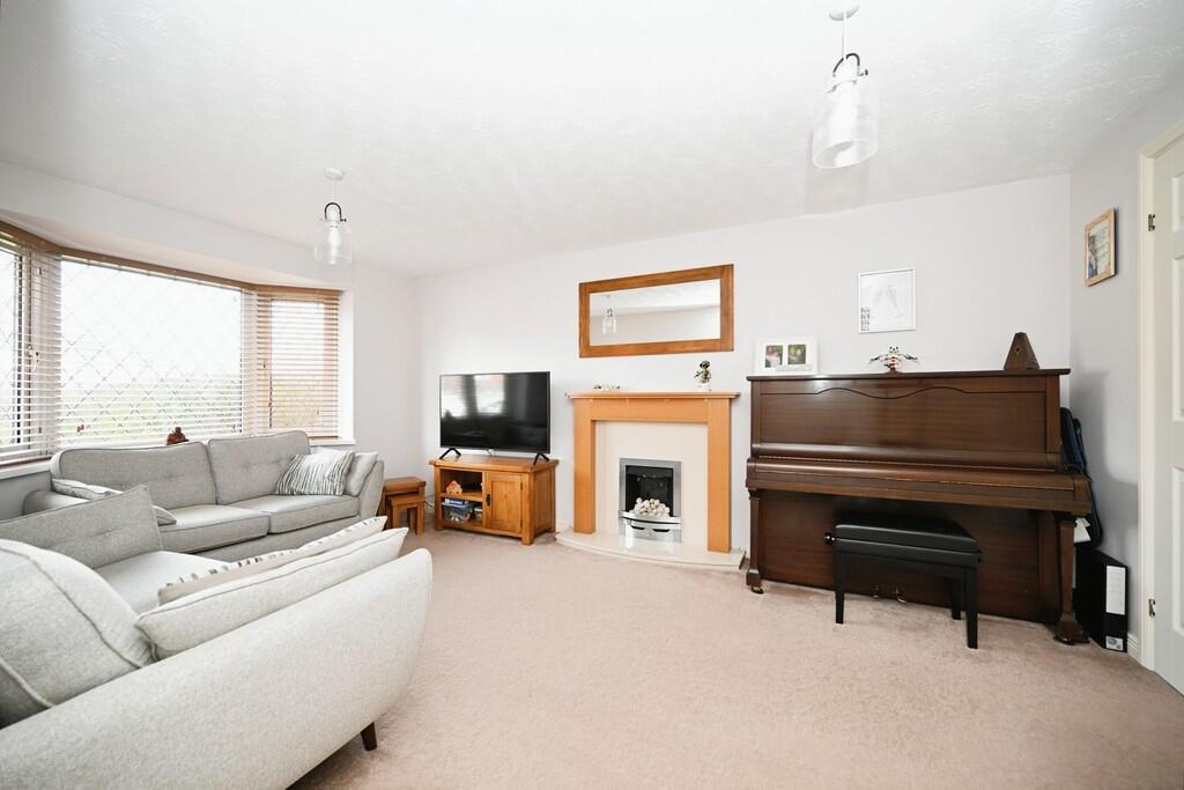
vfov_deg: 81.2
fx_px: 460
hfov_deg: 104.2
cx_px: 592
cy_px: 395
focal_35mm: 14
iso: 640
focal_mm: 14
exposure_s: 1/60
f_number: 4
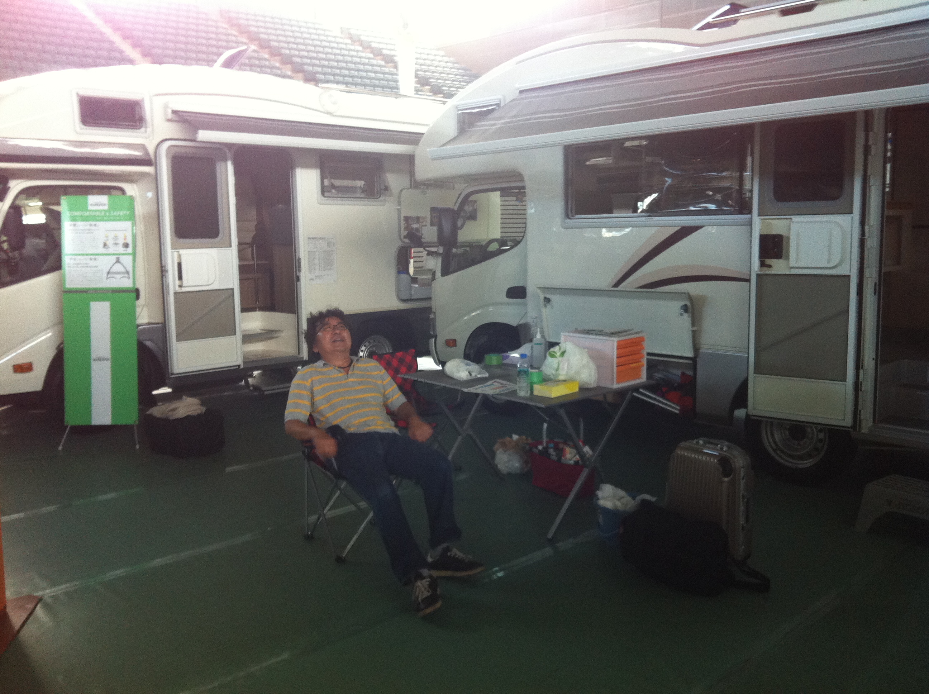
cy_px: 347
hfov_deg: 52.7
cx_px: 464
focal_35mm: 35
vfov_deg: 40.6
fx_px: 938
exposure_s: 1/15
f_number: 2.8
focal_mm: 3.85
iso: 160
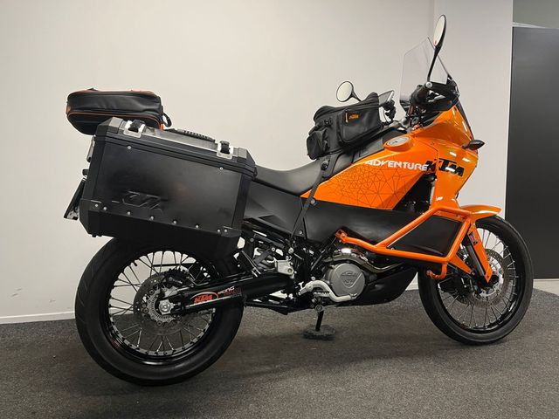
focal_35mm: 26
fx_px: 420
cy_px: 210
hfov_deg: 67.3
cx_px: 280
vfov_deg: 53.1
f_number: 1.6
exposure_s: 1/50
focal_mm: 5.1
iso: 100
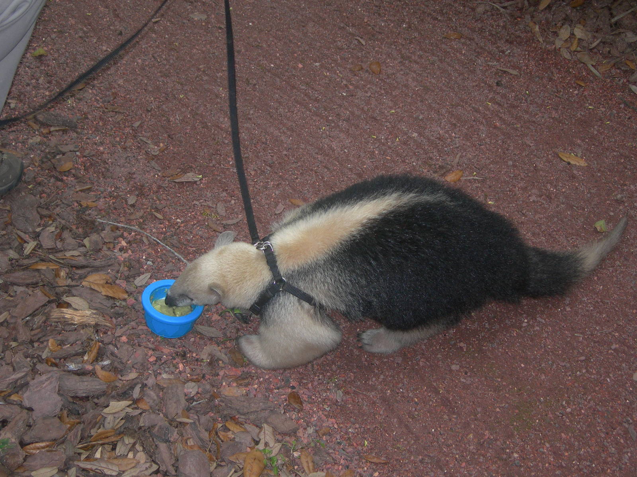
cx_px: 318
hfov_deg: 31.7
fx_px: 1123
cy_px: 238
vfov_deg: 24.0
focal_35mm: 61
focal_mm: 12.7
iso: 100
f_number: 3.5
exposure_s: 1/60.1
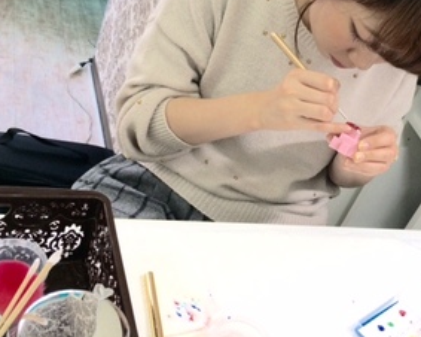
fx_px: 560
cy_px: 127
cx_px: 290
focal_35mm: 45
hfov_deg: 40.5
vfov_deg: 33.2
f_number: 2.2
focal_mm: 4.15
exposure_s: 1/120
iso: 64
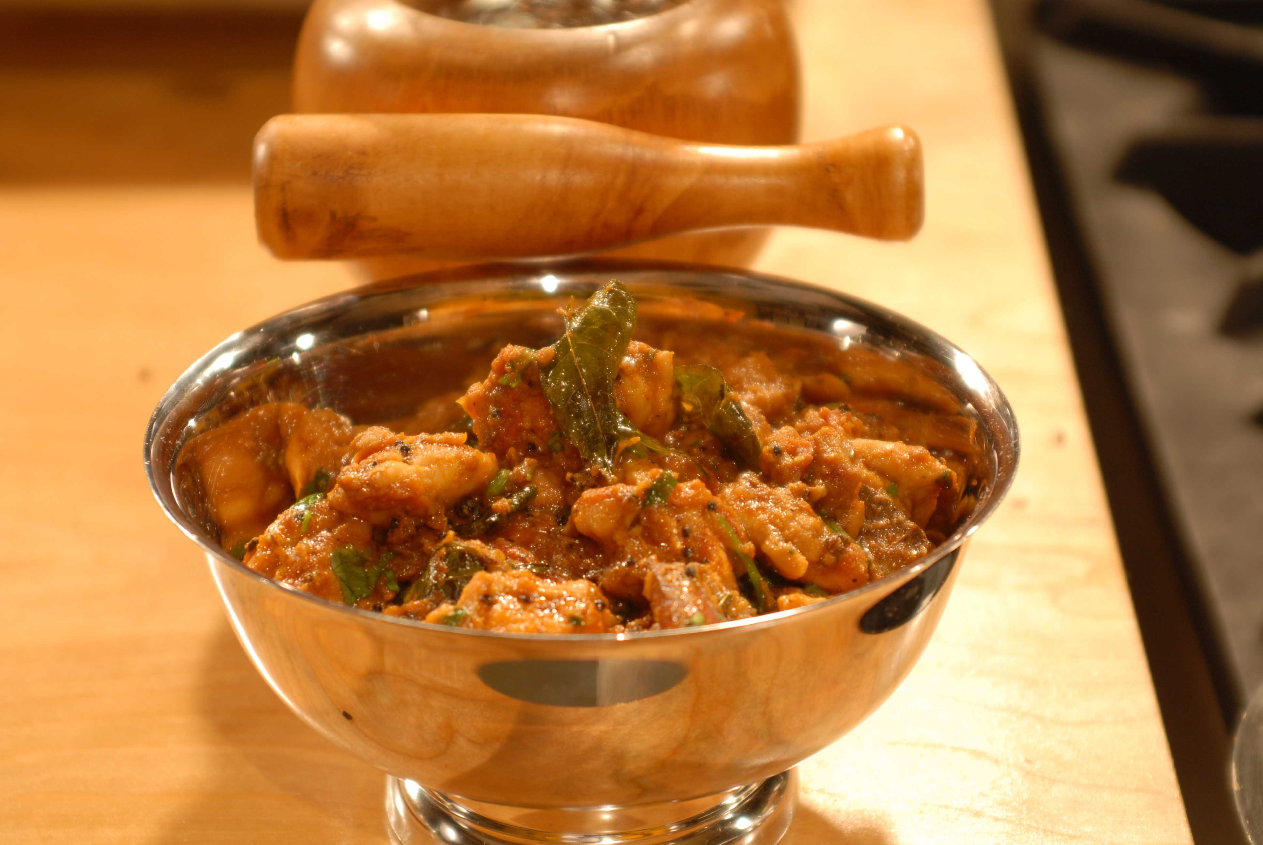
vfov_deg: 13.1
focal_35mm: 105
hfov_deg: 19.4
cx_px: 632
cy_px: 422
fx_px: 3688
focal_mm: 70
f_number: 4.5
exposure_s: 1/80
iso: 250
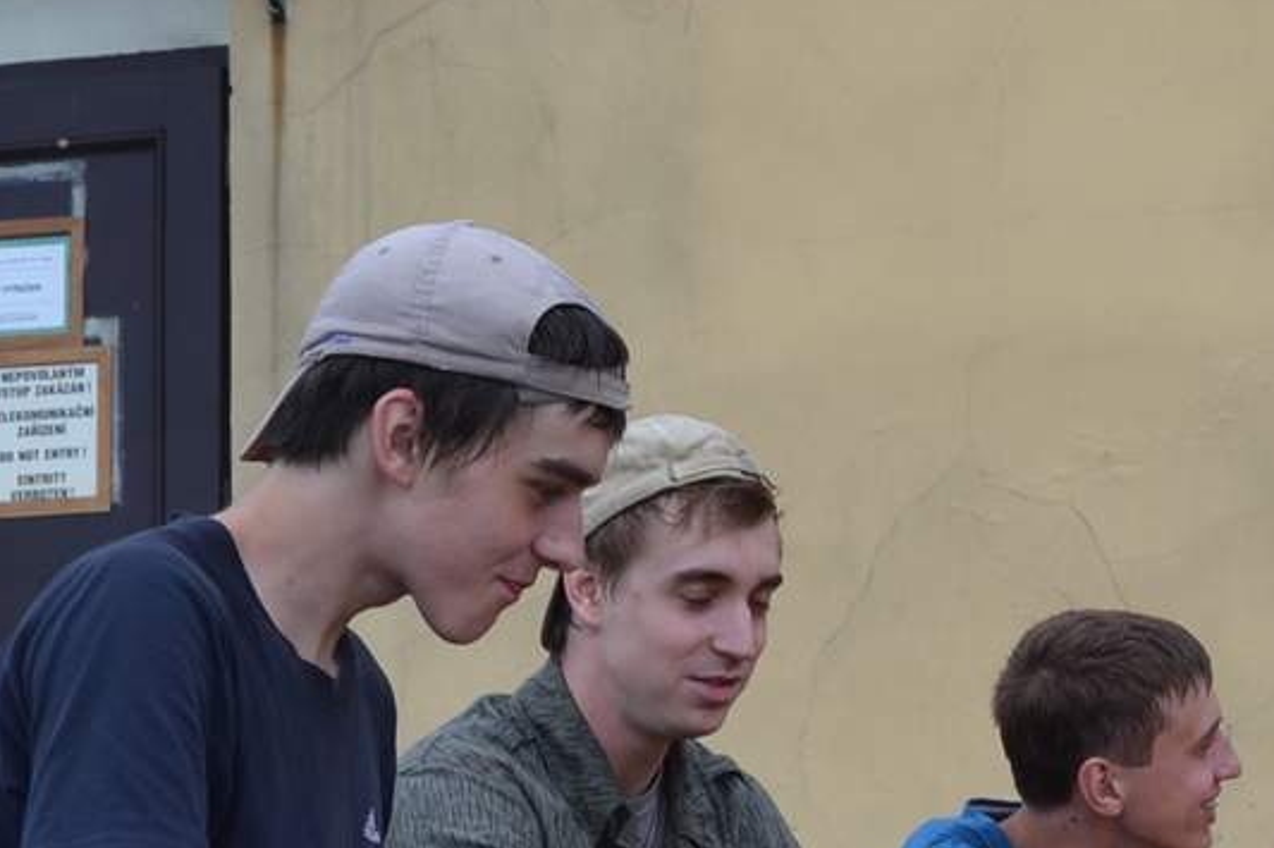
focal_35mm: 135
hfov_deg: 15.0
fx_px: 4776
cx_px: 1219
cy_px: 761
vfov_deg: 10.1
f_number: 5.6
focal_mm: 24
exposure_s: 1/125
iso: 140
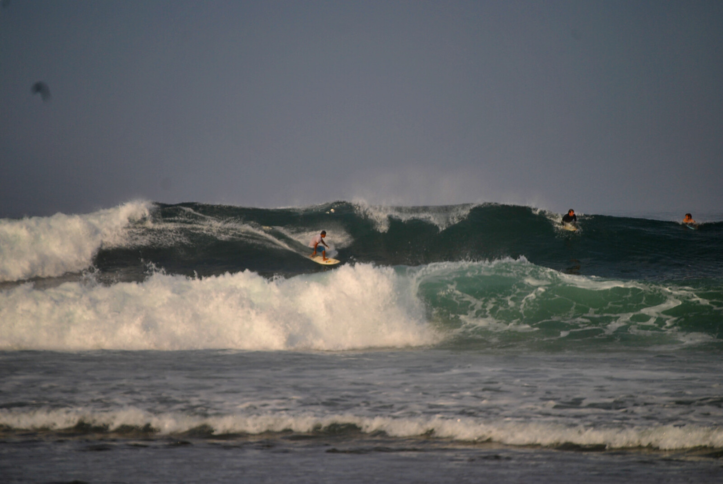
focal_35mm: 300
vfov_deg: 4.6
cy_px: 242
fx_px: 6032
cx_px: 362
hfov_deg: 6.9
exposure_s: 1/1000
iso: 100
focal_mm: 200
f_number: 5.6
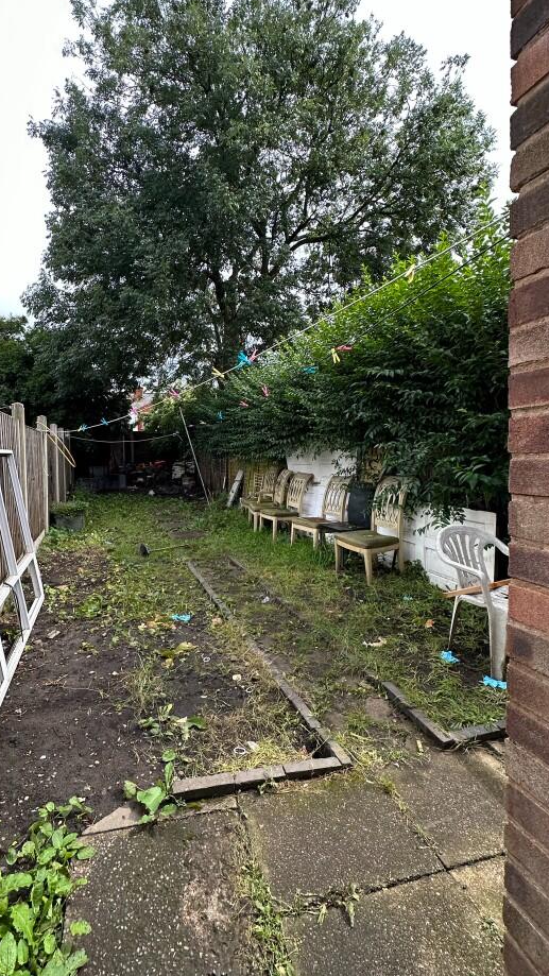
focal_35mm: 17
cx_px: 212
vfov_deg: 95.9
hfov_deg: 63.2
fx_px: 440
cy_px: 476
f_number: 2.2
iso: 40
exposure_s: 1/319
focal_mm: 2.22
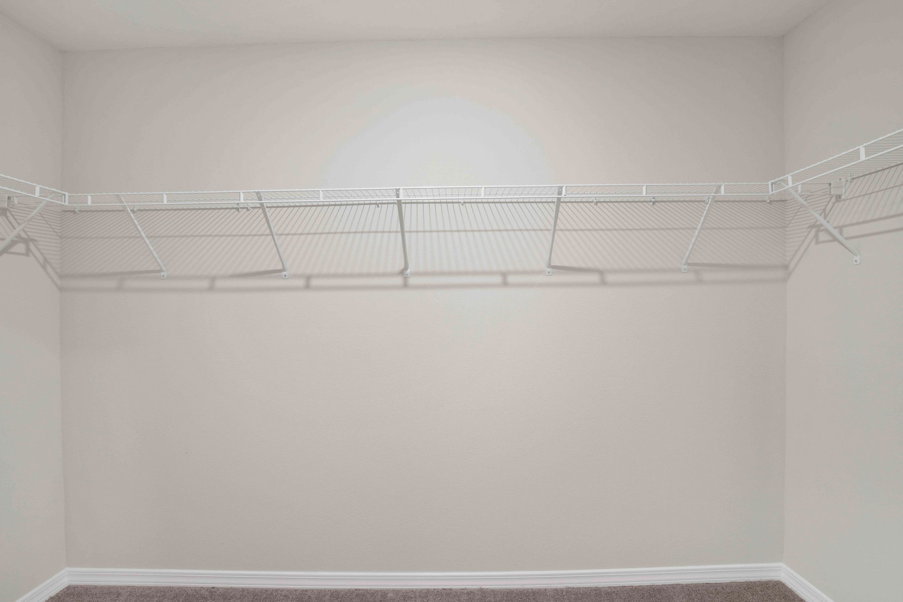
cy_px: 301
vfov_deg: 67.4
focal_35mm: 18
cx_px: 452
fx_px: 451
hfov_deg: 90.0
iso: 200
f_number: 11
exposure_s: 1/1.25
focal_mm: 18
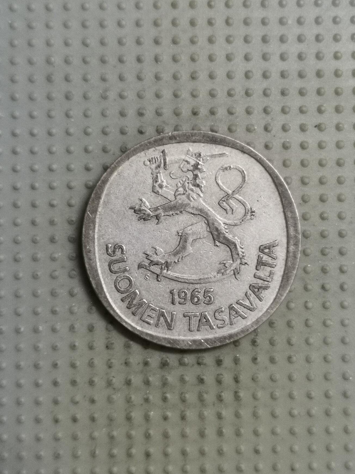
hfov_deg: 27.0
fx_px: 738
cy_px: 237
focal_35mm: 54
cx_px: 184
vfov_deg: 35.5
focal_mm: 4.75
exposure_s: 1/25.7
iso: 500
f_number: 1.8
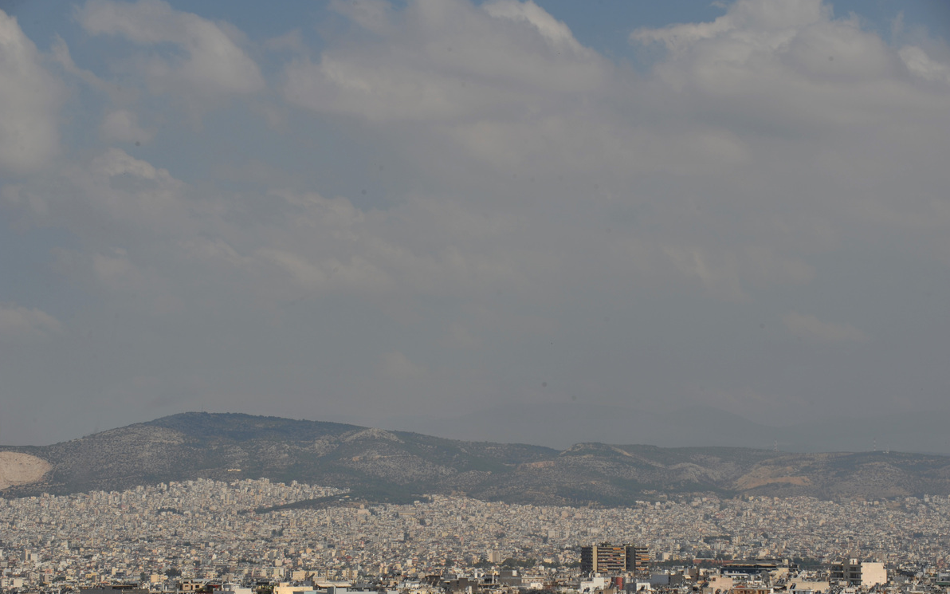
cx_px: 473
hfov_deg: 17.0
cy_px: 285
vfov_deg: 10.7
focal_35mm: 123
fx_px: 3185
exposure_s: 1/400
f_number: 9
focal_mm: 120
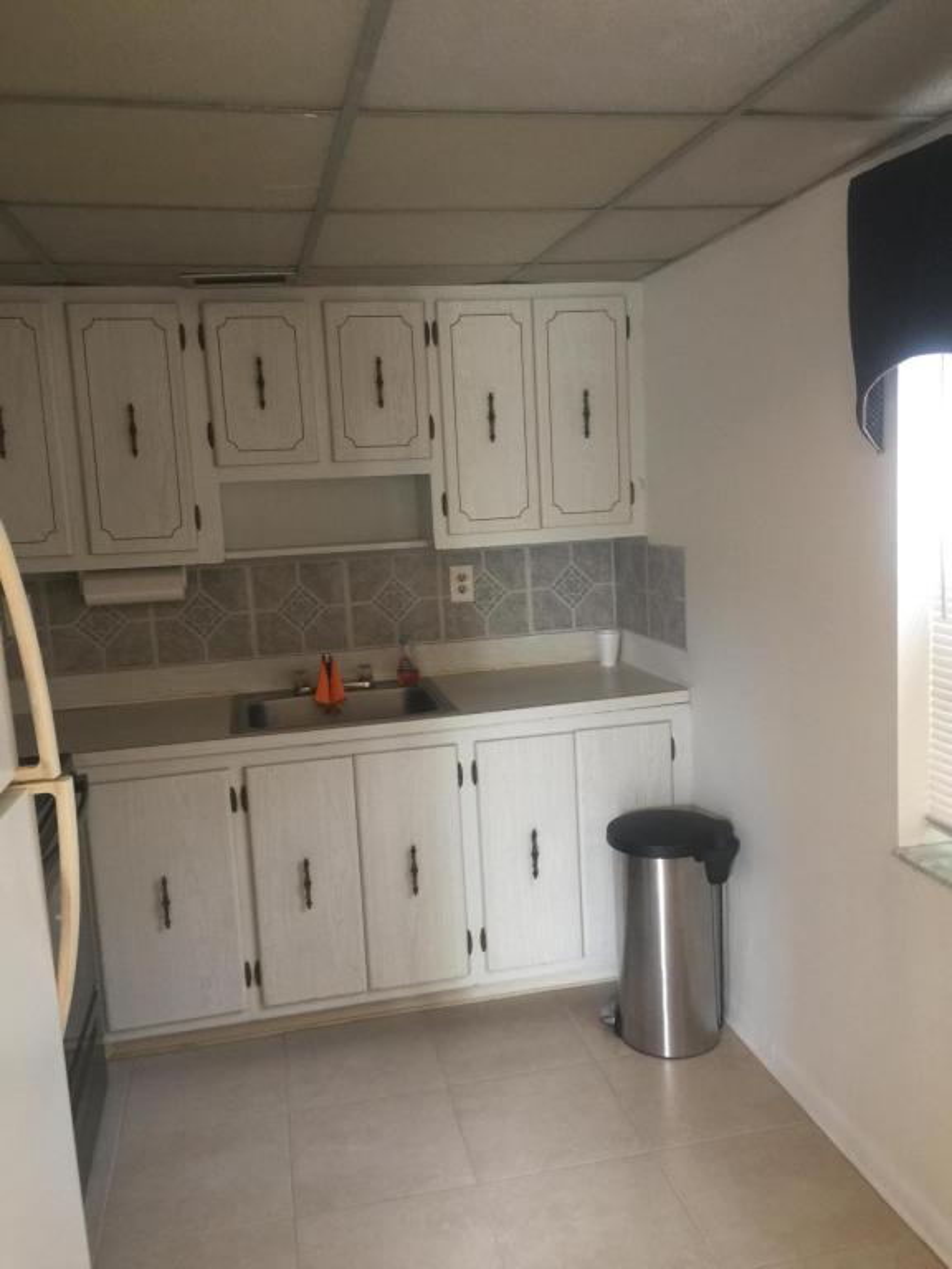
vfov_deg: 61.7
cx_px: 476
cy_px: 634
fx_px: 1063
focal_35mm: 29
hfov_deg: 48.2
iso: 64
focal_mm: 4.15
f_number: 2.2
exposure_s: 1/15
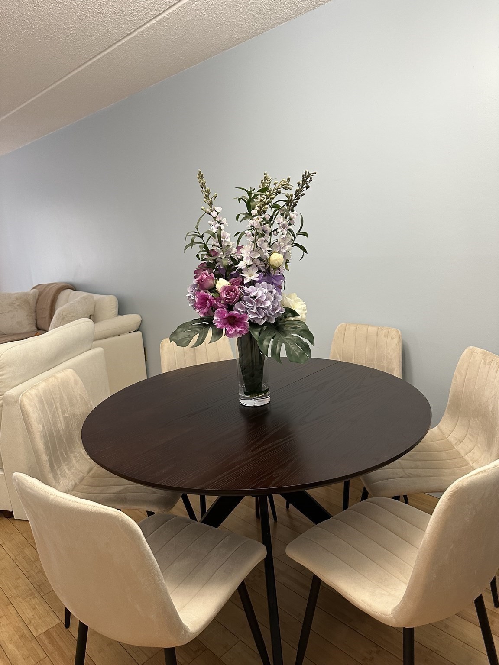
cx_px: 250
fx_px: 461
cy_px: 332
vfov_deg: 71.6
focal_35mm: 24
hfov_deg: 56.8
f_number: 1.78
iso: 250
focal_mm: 6.86
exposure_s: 1/60
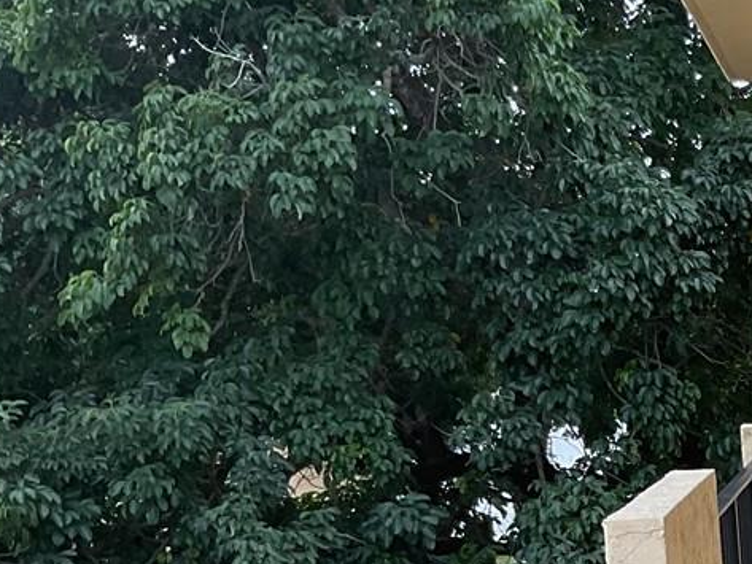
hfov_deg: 17.5
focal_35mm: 98
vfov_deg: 14.6
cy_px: 661
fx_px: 2129
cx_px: 1199
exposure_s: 1/309
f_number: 1.8
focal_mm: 3
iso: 16
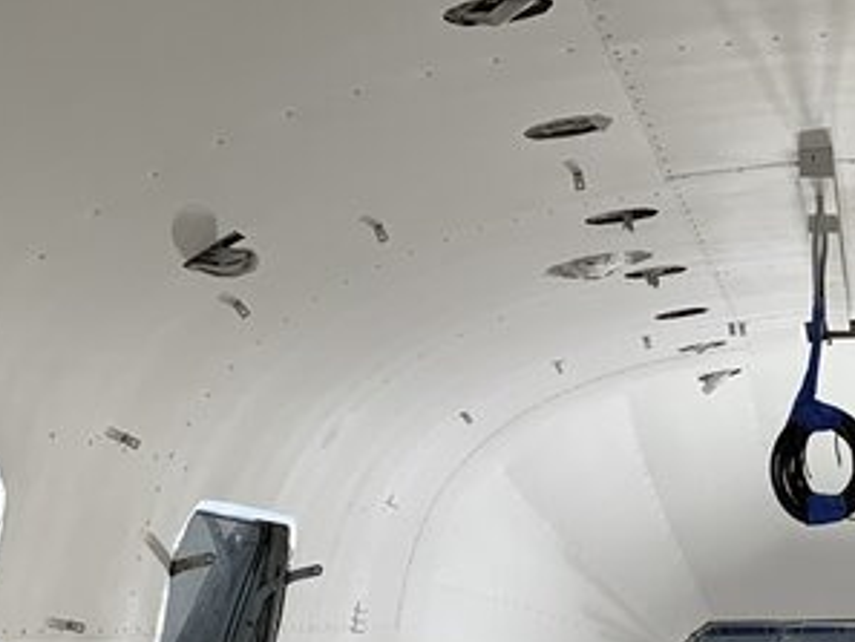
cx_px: 855
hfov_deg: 18.2
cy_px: 869
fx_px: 2595
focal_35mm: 105
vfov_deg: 13.5
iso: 64
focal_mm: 4.25
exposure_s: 1/120
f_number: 1.8
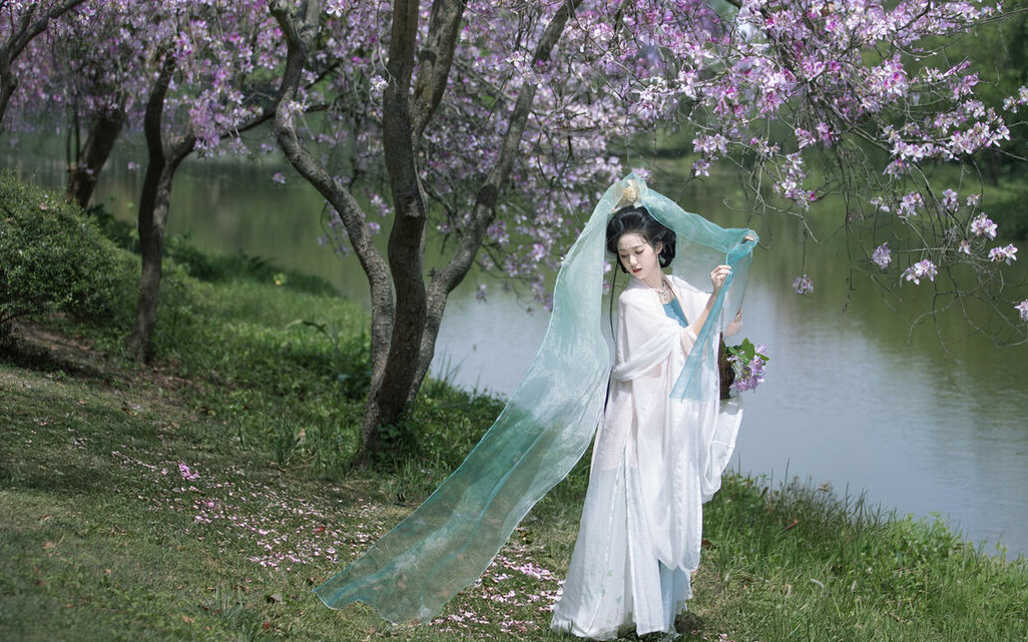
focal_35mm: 73
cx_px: 524
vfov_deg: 17.8
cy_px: 308
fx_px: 2045
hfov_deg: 28.2
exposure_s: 1/4000
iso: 125
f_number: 2.8
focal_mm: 70
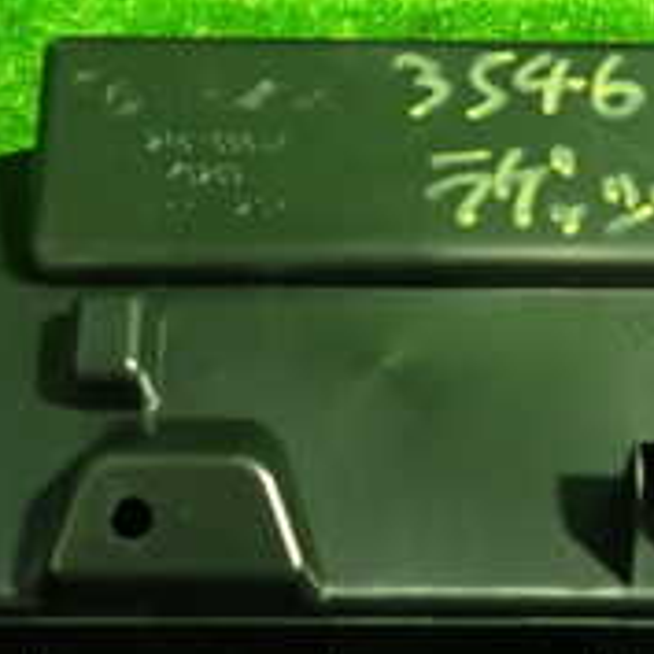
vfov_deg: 23.1
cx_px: 358
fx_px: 1603
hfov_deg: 23.0
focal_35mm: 75
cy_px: 355
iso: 500
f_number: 2
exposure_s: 1/30
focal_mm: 4.5
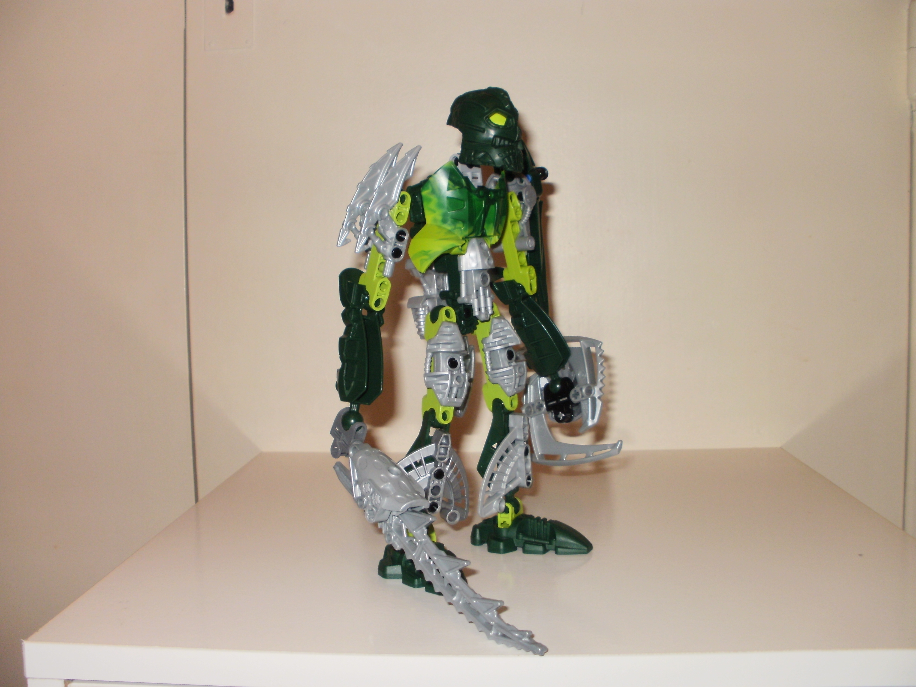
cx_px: 458
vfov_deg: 39.7
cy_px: 344
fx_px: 953
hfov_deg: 51.4
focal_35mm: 36
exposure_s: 1/30
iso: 125
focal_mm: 6.3
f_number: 3.5
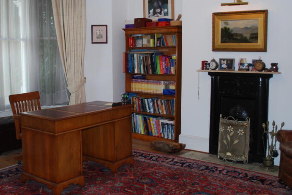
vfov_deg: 33.4
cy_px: 83
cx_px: 123
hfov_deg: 48.2
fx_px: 325
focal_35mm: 40
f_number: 3.5
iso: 200
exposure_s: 1/60
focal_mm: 18
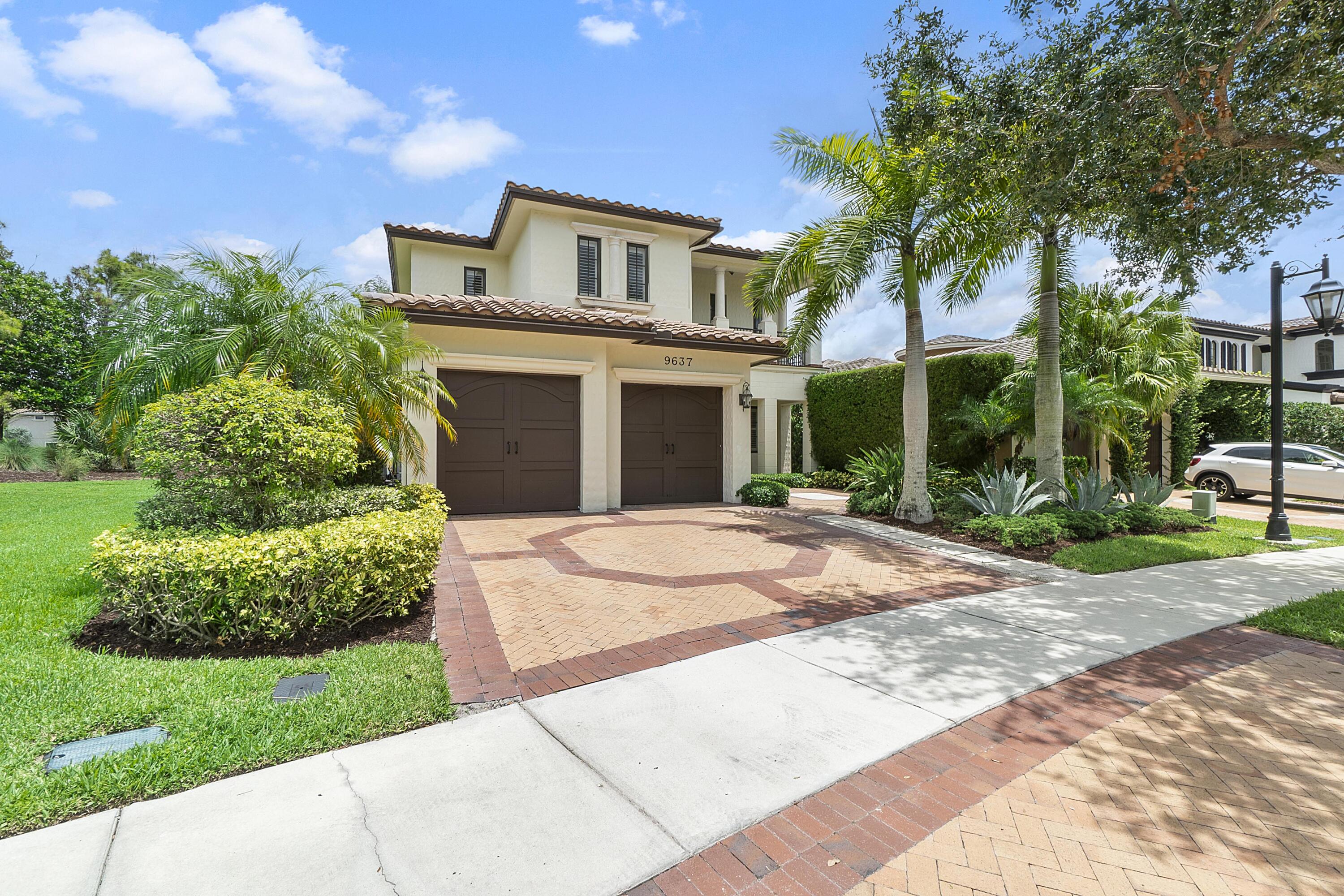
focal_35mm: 15
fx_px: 560
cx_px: 672
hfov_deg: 100.4
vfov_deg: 77.3
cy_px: 448
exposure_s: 1/160
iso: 100
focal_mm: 10
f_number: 11
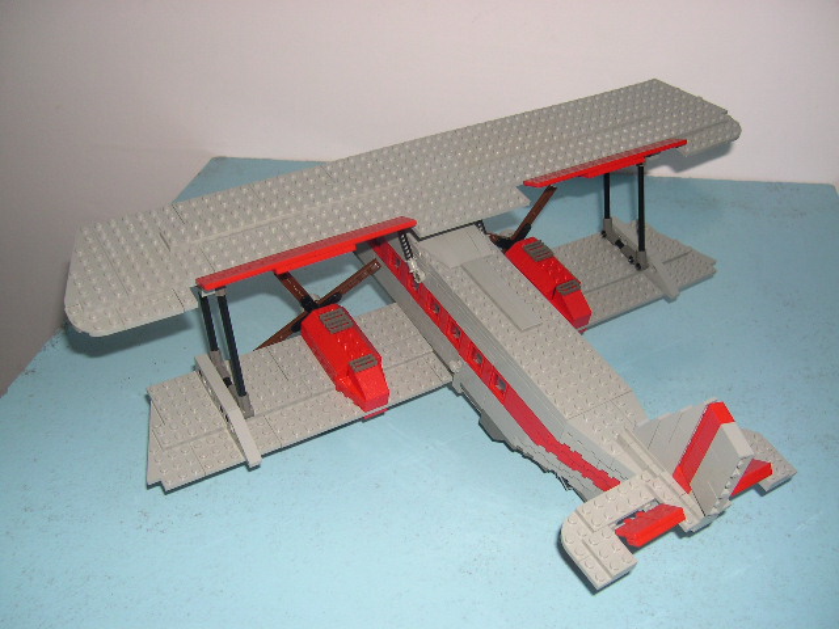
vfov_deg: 37.7
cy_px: 314
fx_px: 921
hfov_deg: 49.0
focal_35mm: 38
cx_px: 420
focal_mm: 8
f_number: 2.8
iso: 100
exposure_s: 1/60
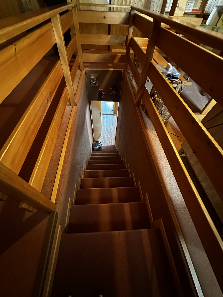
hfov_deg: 85.7
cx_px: 112
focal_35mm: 14
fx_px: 120
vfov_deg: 102.1
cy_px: 148
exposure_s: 1/25
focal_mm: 2.22
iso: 1250
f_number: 2.2
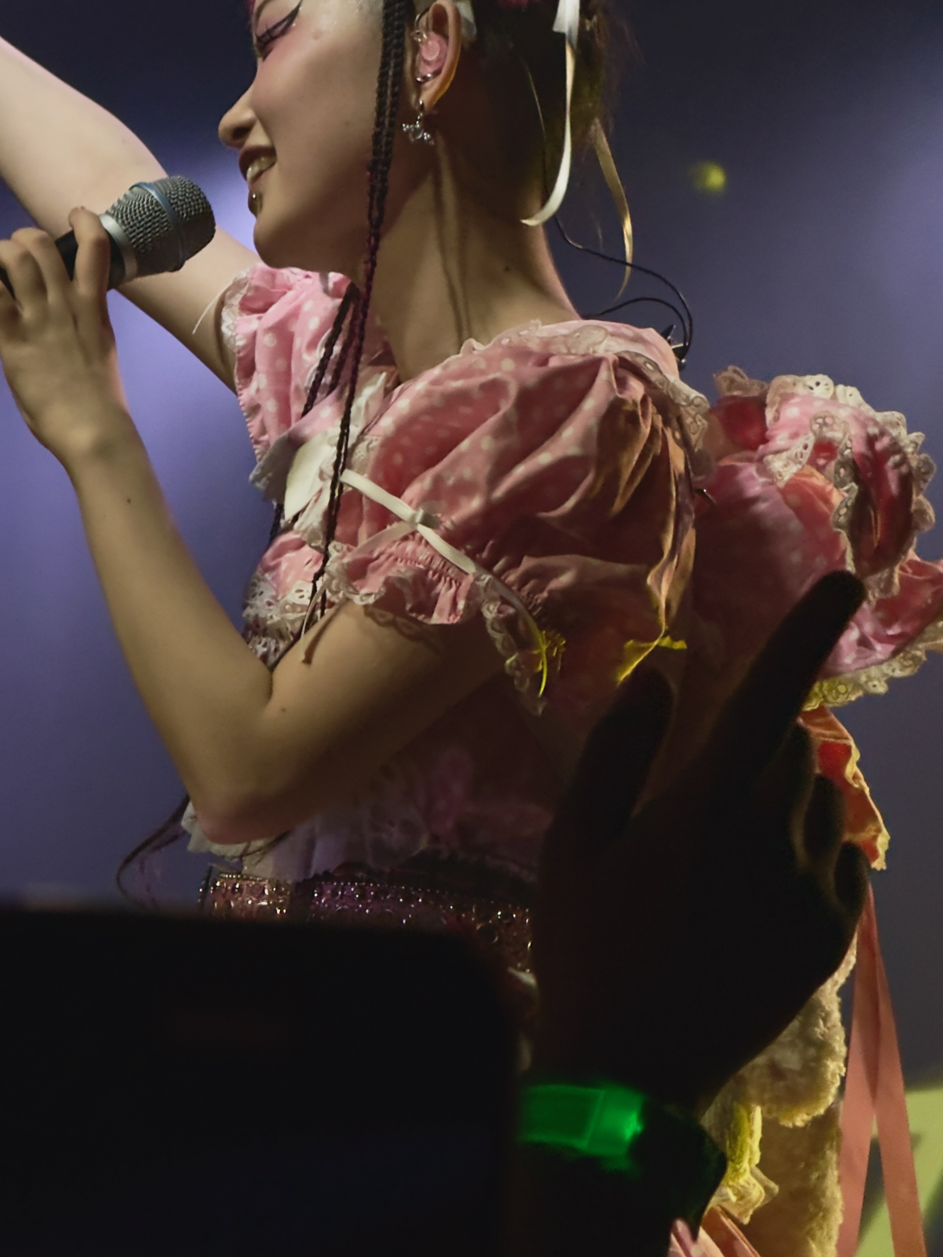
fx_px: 7082
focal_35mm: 195
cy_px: 426
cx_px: 259
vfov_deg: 10.1
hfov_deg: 7.6
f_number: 2.8
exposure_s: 1/100
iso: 125
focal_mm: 15.66
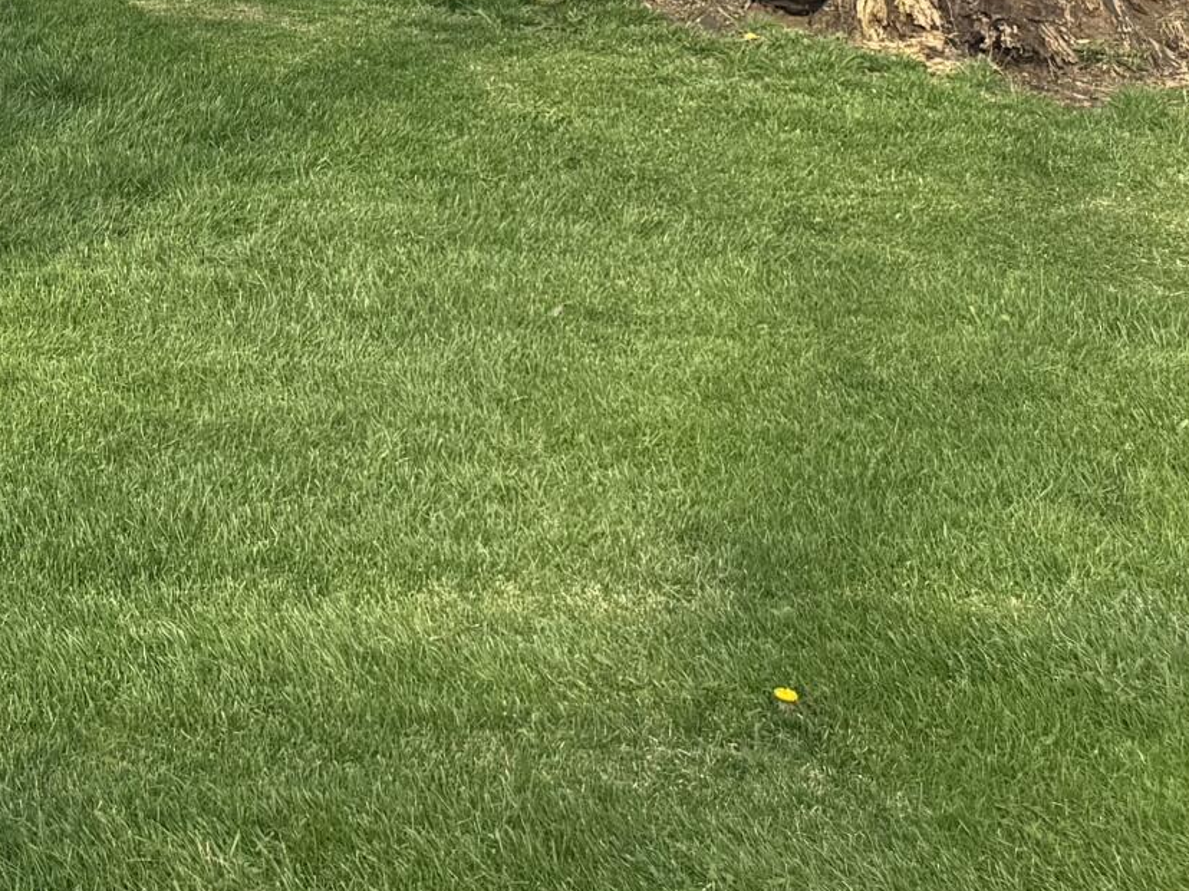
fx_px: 2988
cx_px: -843
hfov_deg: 18.5
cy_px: -482
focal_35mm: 87
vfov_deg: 15.5
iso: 80
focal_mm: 6.76
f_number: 1.78
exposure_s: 1/2506
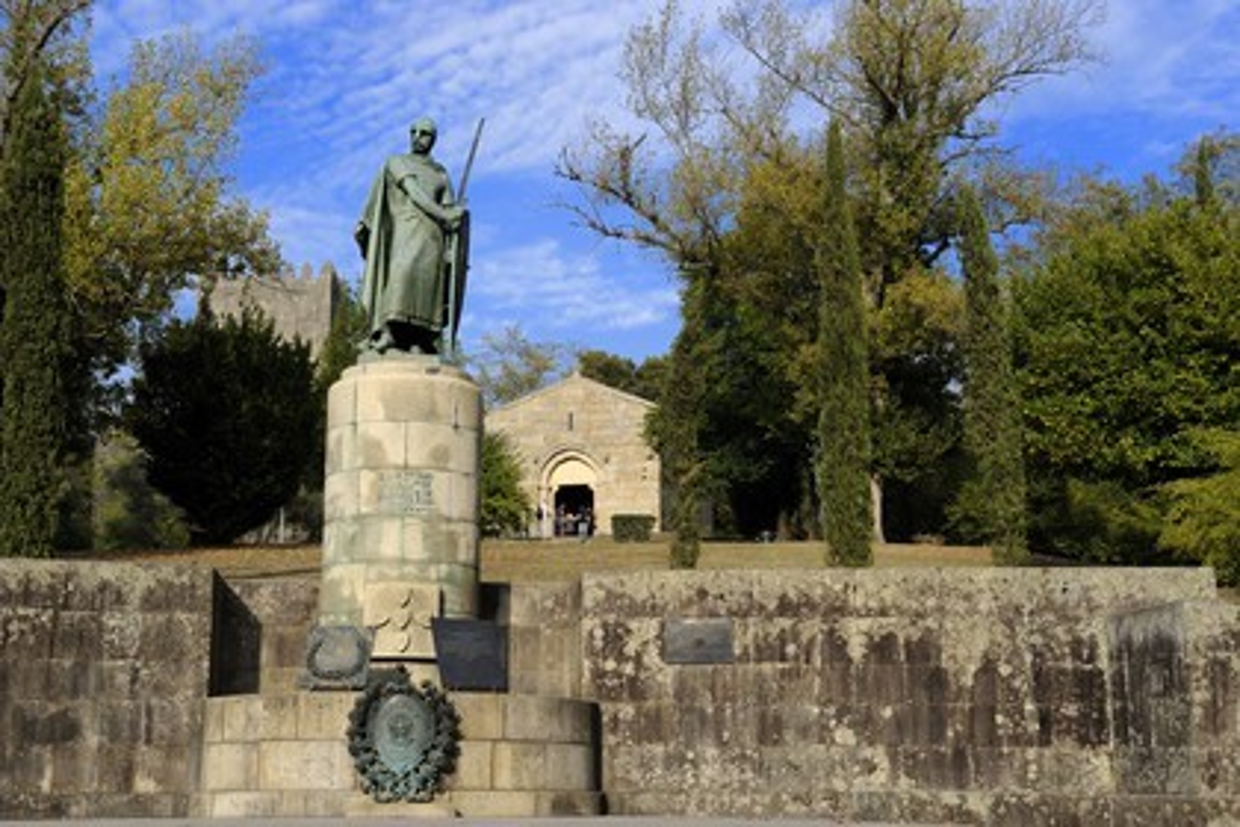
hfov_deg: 35.6
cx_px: 620
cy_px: 414
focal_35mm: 56
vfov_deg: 24.2
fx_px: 1929
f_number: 13
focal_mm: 56
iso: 400
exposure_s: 1/160
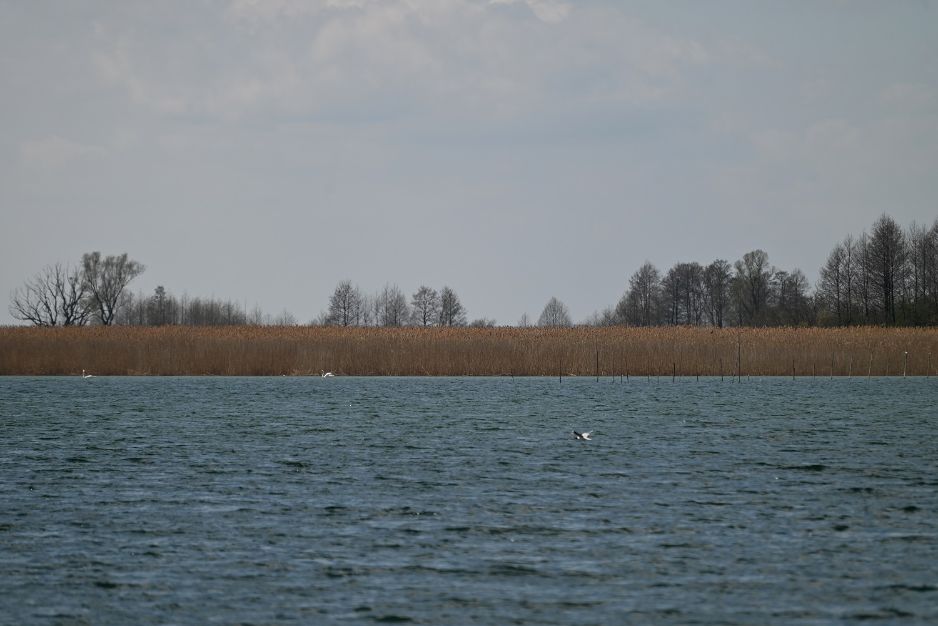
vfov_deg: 4.6
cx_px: 469
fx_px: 7818
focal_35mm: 300
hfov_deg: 6.9
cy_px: 313
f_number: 5.6
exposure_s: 1/1000
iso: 110
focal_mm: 300
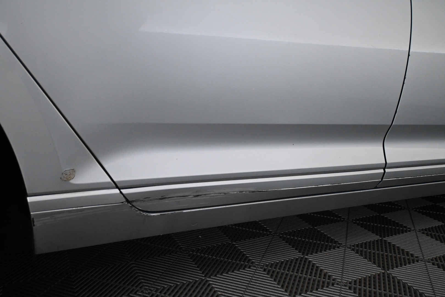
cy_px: 148
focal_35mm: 32
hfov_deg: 58.3
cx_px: 222
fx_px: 399
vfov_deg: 40.8
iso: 1800
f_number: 4
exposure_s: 1/125
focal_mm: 21.5
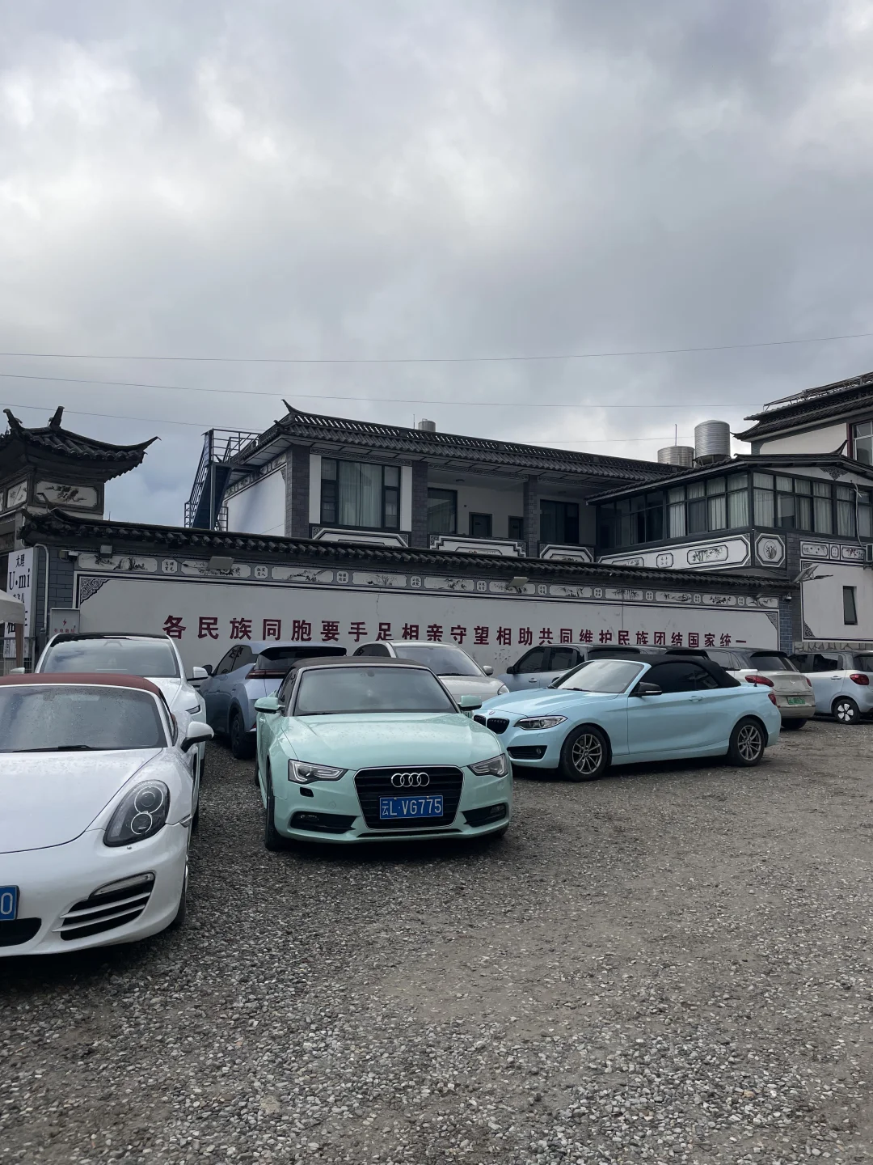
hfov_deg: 53.1
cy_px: 582
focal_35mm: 26
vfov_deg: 67.3
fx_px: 874
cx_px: 436
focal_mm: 4.2
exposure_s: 1/2506
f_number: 1.6
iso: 32
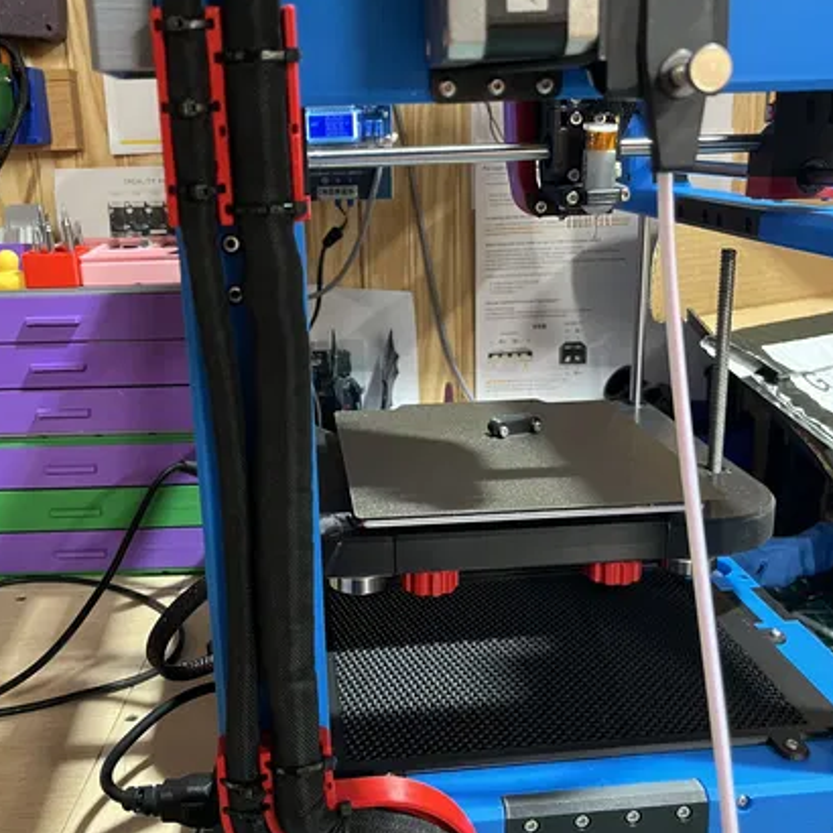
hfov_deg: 47.1
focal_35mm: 35
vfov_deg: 47.2
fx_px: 953
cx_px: 365
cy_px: 422
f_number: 1.6
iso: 500
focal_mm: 5.1
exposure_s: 1/60
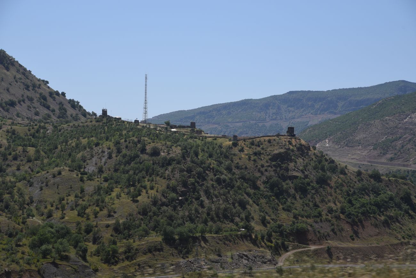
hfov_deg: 28.8
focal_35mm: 70
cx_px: 208
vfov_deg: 19.5
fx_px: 809
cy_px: 139
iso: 100
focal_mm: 70
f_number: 8
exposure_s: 1/500
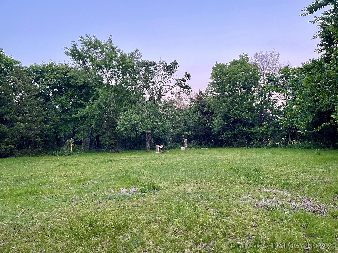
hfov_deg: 69.4
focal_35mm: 25
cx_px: 169
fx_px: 244
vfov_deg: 54.9
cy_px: 126
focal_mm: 5.1
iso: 125
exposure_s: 1/71
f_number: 1.6
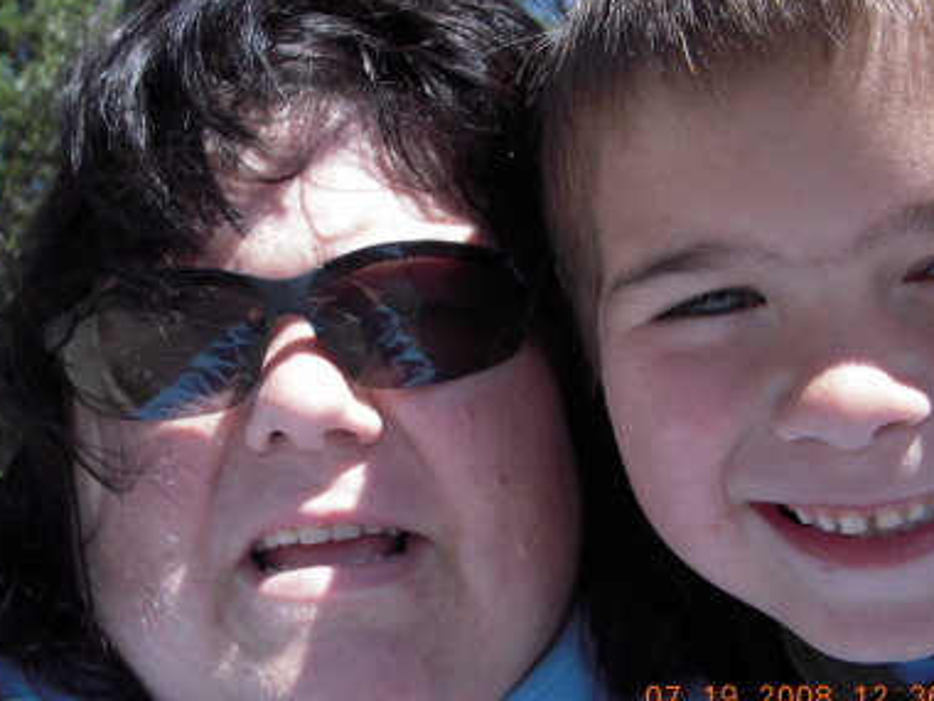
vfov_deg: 32.2
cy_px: 368
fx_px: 1214
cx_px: 438
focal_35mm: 45
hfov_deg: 42.1
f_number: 3.3
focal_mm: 6.3
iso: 100
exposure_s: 1/500
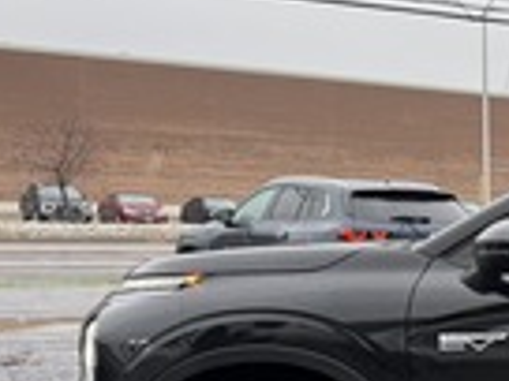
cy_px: 319
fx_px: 1088
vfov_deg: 19.6
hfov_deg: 21.8
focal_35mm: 74
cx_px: 771
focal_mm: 6.76
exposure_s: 1/121
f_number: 1.78
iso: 100
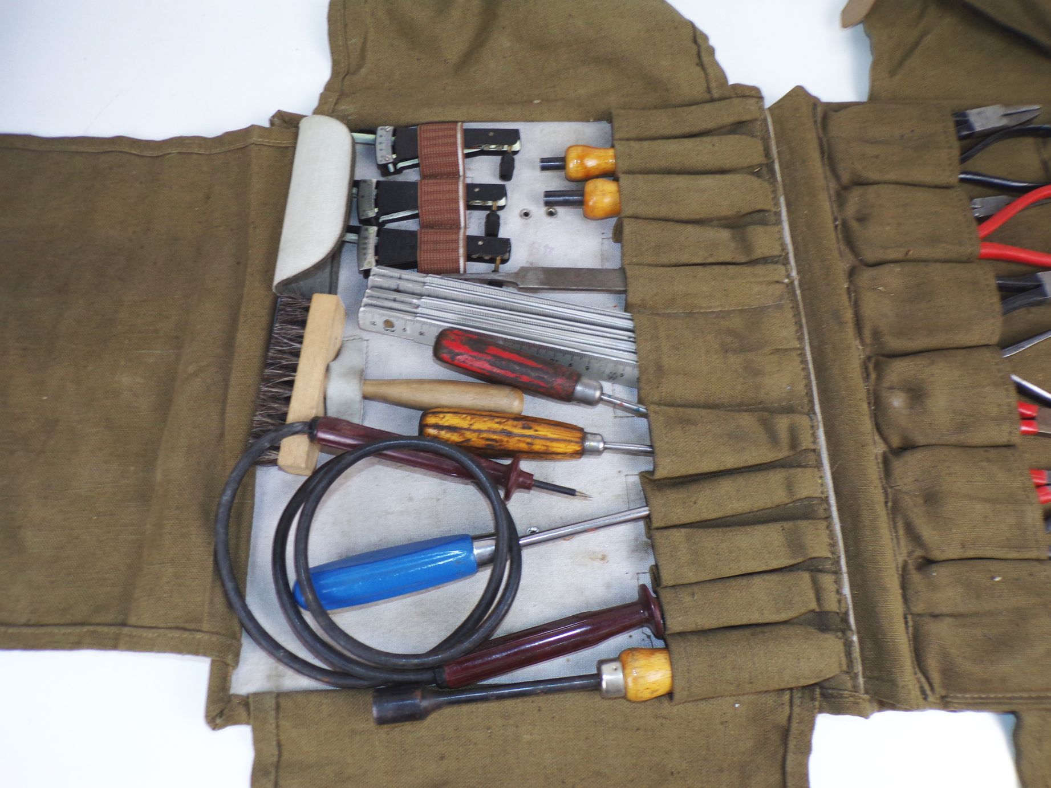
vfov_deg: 56.8
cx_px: 526
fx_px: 729
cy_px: 394
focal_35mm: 24
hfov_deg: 71.6
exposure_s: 1/34
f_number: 3
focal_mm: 4.3
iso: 100
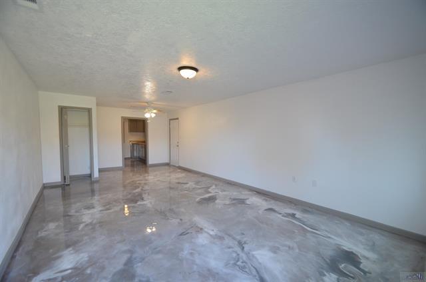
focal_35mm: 15
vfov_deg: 77.0
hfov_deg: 100.5
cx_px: 213
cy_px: 141
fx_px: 177
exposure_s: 1/60
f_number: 4
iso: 400
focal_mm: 10
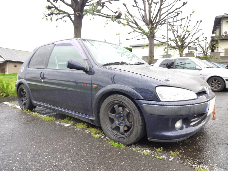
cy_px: 86
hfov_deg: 69.4
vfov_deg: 54.9
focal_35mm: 25
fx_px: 165
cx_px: 114
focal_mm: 4.5
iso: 125
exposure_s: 1/50
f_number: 2.8
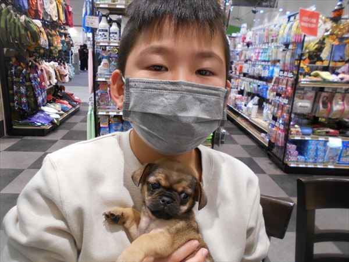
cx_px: 174
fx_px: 262
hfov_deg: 67.3
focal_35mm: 26
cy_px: 131
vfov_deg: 53.1
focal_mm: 4.6
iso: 250
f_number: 3.2
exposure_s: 1/30
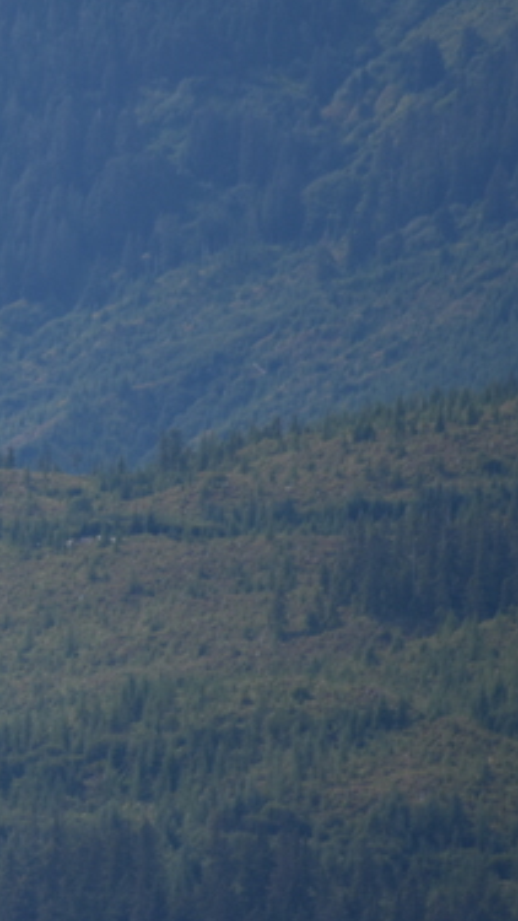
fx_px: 21849
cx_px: -896
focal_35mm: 895
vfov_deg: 2.4
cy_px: 324
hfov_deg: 1.4
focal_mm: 250
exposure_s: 1/500
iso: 100
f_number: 7.1
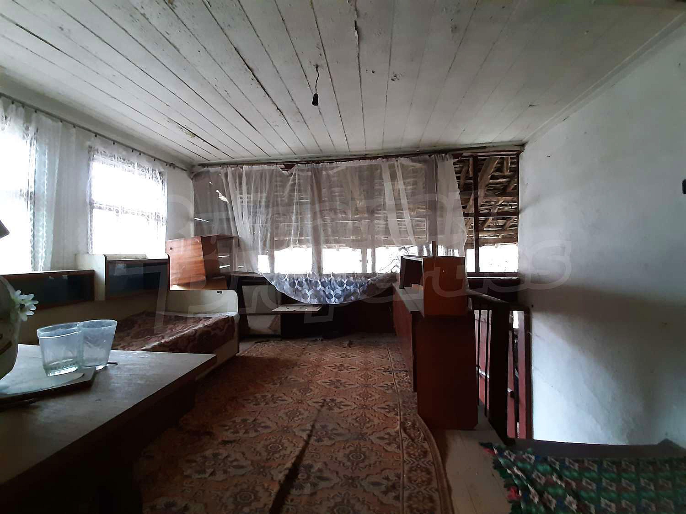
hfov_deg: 106.2
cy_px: 257
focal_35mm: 13
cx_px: 343
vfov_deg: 89.9
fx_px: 258
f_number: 2.2
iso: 400
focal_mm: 1.42
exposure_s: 1/25
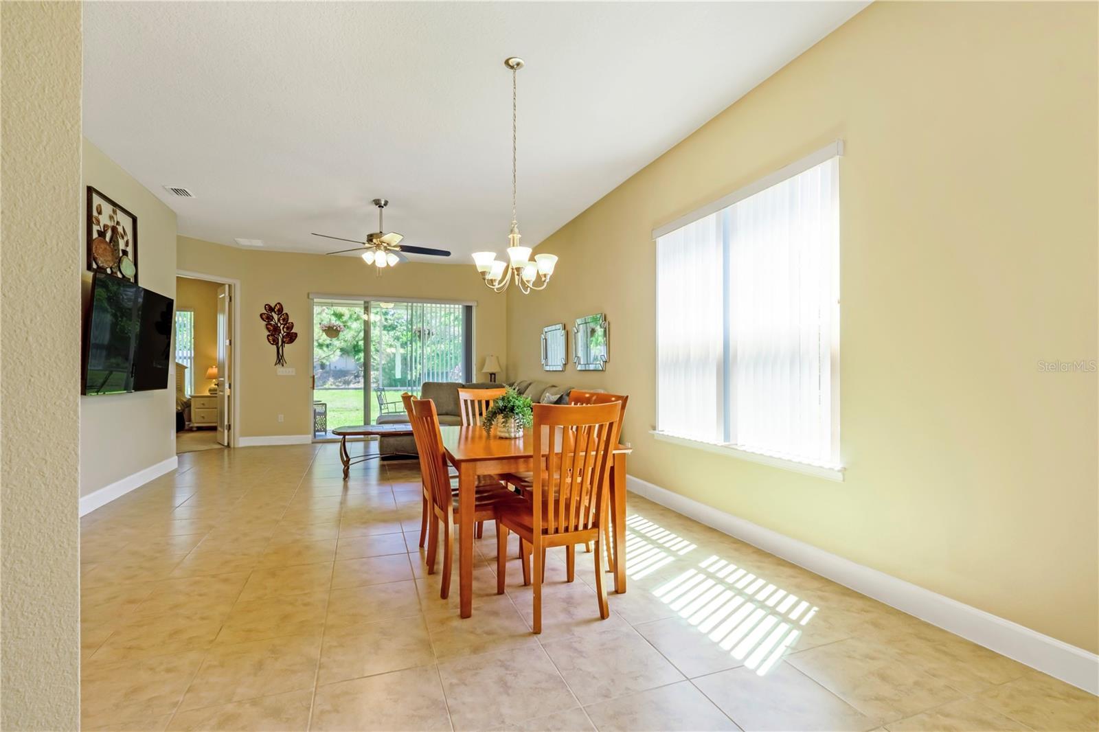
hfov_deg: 95.0
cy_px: 366
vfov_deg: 72.0
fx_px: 504
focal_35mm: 16
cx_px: 550
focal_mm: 11
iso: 250
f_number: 9
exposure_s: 1/400
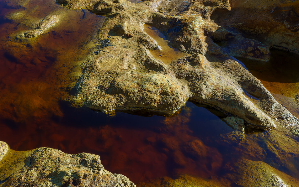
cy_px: 89
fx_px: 277
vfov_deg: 37.3
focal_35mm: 34
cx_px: 63
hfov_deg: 53.2
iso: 50
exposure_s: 1
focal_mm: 20
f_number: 11
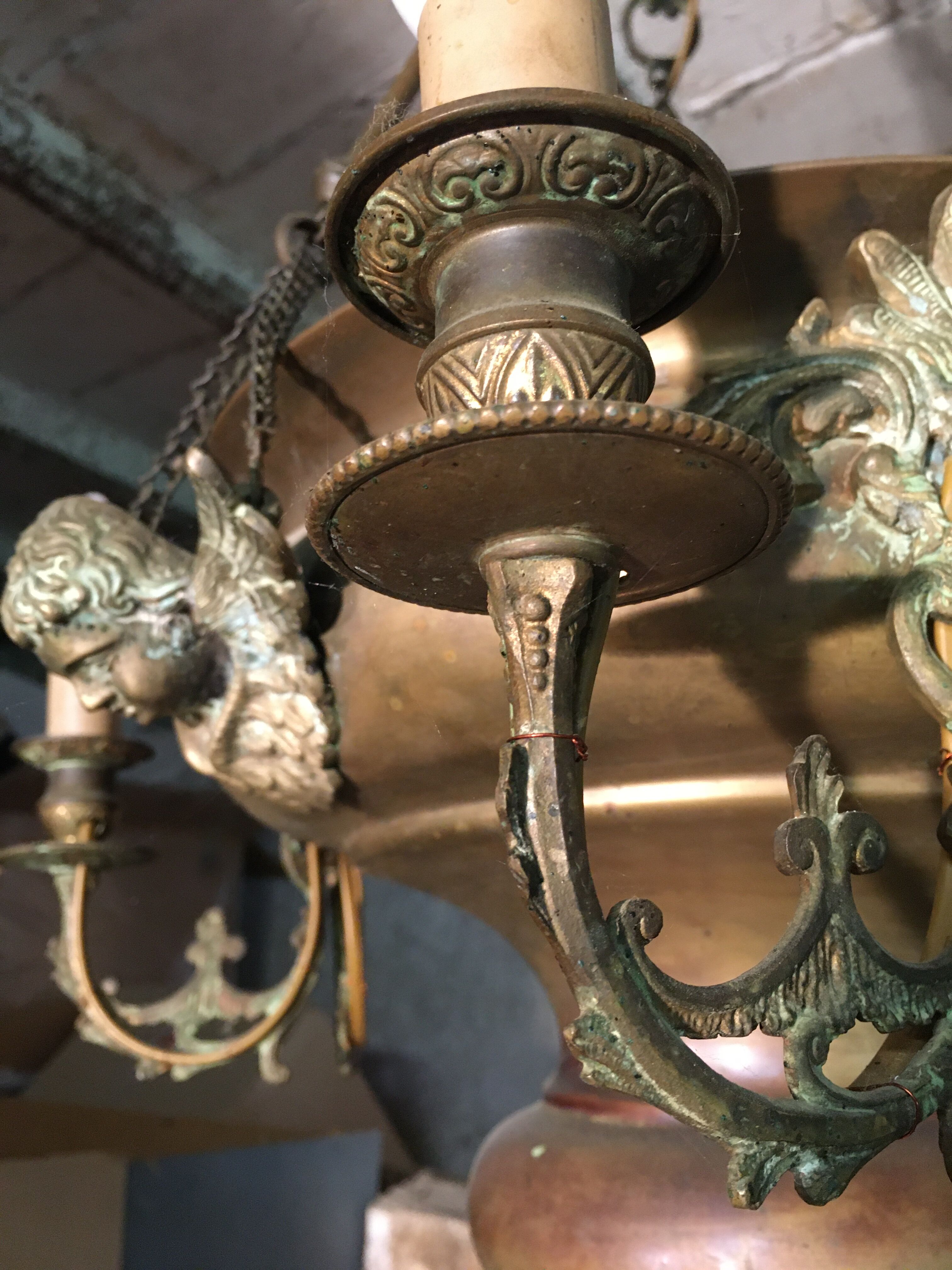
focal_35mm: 29
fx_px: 1063
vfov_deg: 61.7
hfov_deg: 48.2
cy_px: 635
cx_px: 476
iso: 200
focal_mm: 4.15
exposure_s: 1/33
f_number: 2.2
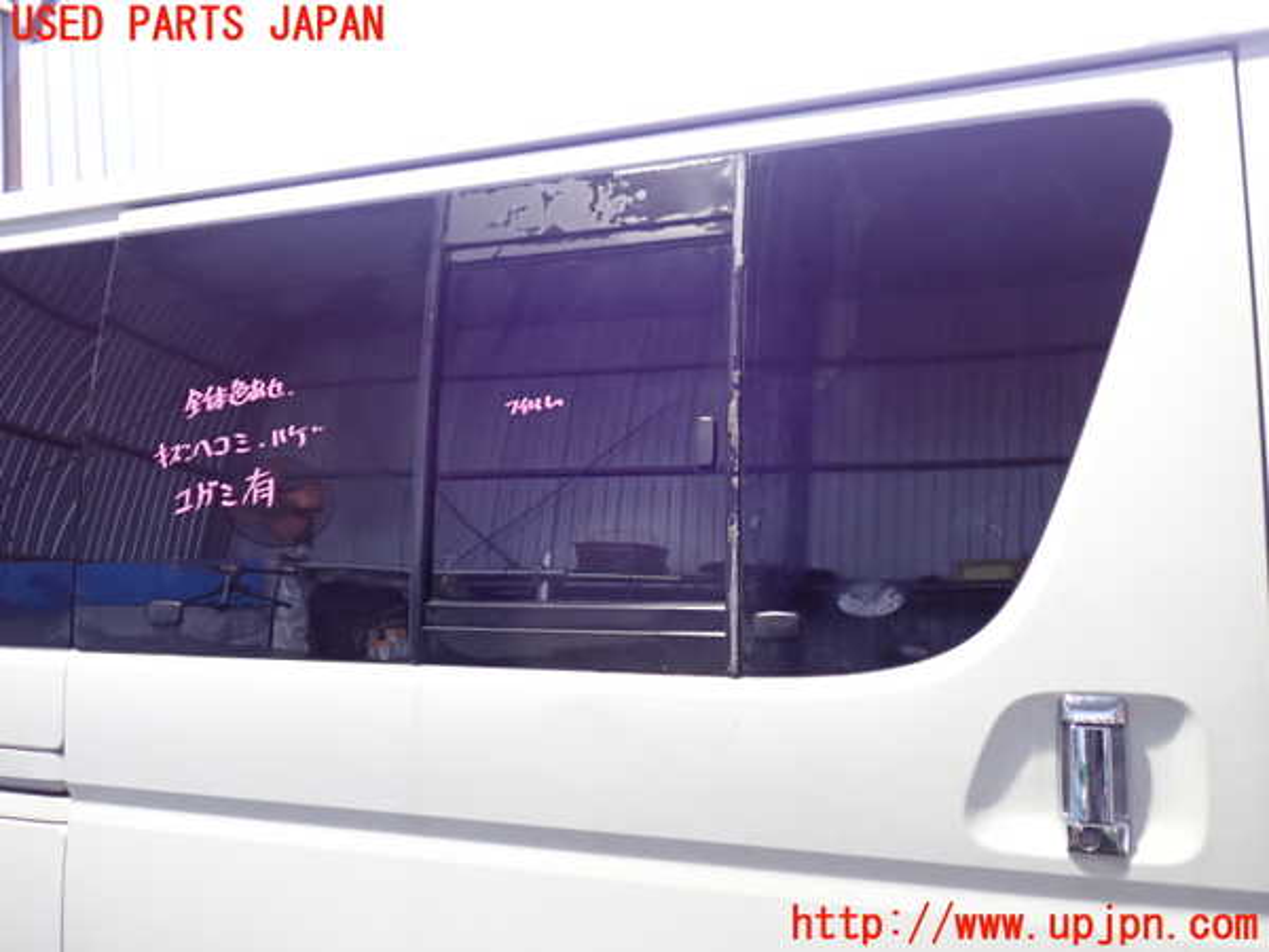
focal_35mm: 30
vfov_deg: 46.8
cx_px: 634
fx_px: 1100
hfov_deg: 60.0
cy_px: 476
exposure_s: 1/30
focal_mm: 5.4
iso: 400
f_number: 2.3
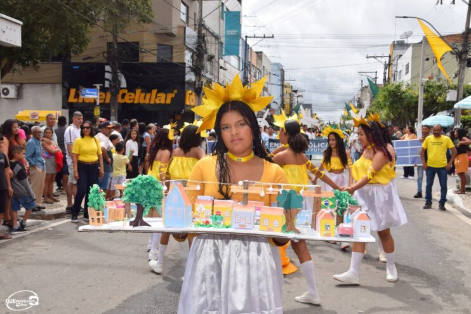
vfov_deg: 34.2
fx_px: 510
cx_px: 236
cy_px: 157
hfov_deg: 49.5
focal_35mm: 39
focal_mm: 26
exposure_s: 1/200
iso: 100
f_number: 11
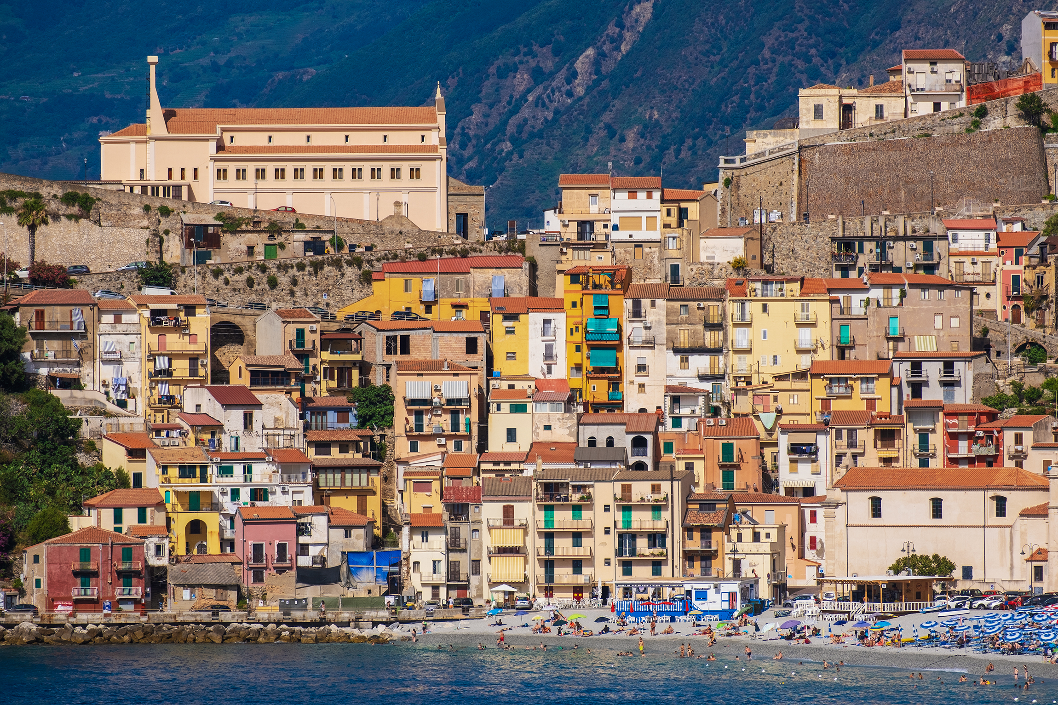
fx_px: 8492
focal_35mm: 289
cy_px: 352
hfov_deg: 7.1
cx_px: 529
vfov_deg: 4.8
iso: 160
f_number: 6.4
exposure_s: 1/850
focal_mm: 192.9
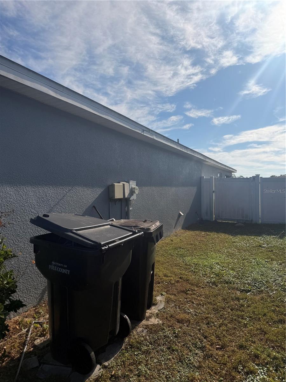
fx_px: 264
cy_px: 191
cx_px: 143
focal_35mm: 24
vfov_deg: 71.6
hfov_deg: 56.8
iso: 80
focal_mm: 6.76
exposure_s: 1/9091
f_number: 1.78
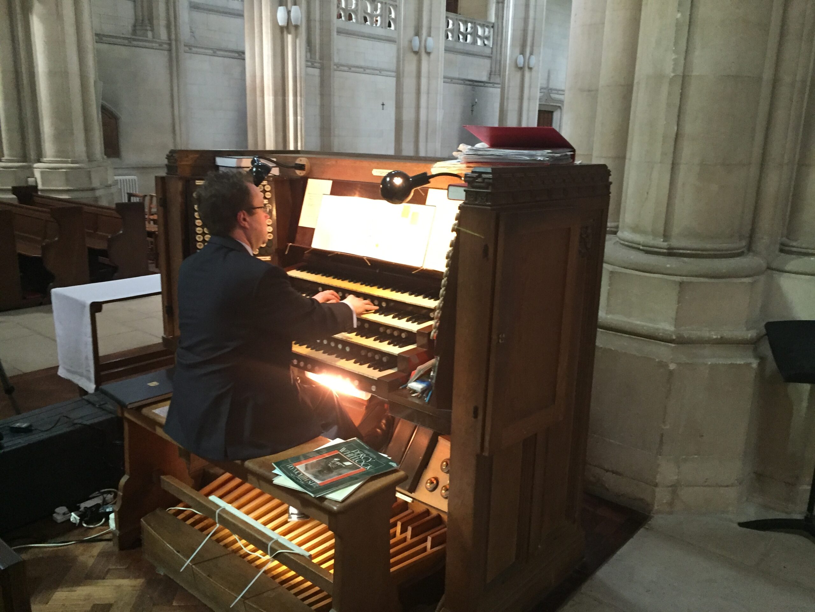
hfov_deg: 61.7
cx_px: 408
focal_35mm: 29
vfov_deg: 48.2
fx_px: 683
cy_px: 306
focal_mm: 4.15
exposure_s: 1/25
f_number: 2.2
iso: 250
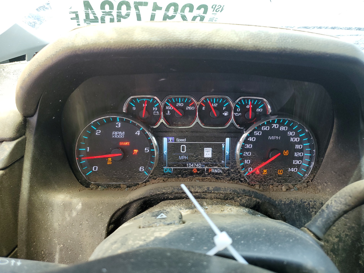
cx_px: 182
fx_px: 273
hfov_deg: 67.3
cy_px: 136
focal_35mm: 26
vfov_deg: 53.1
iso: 79
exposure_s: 1/120
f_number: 1.5
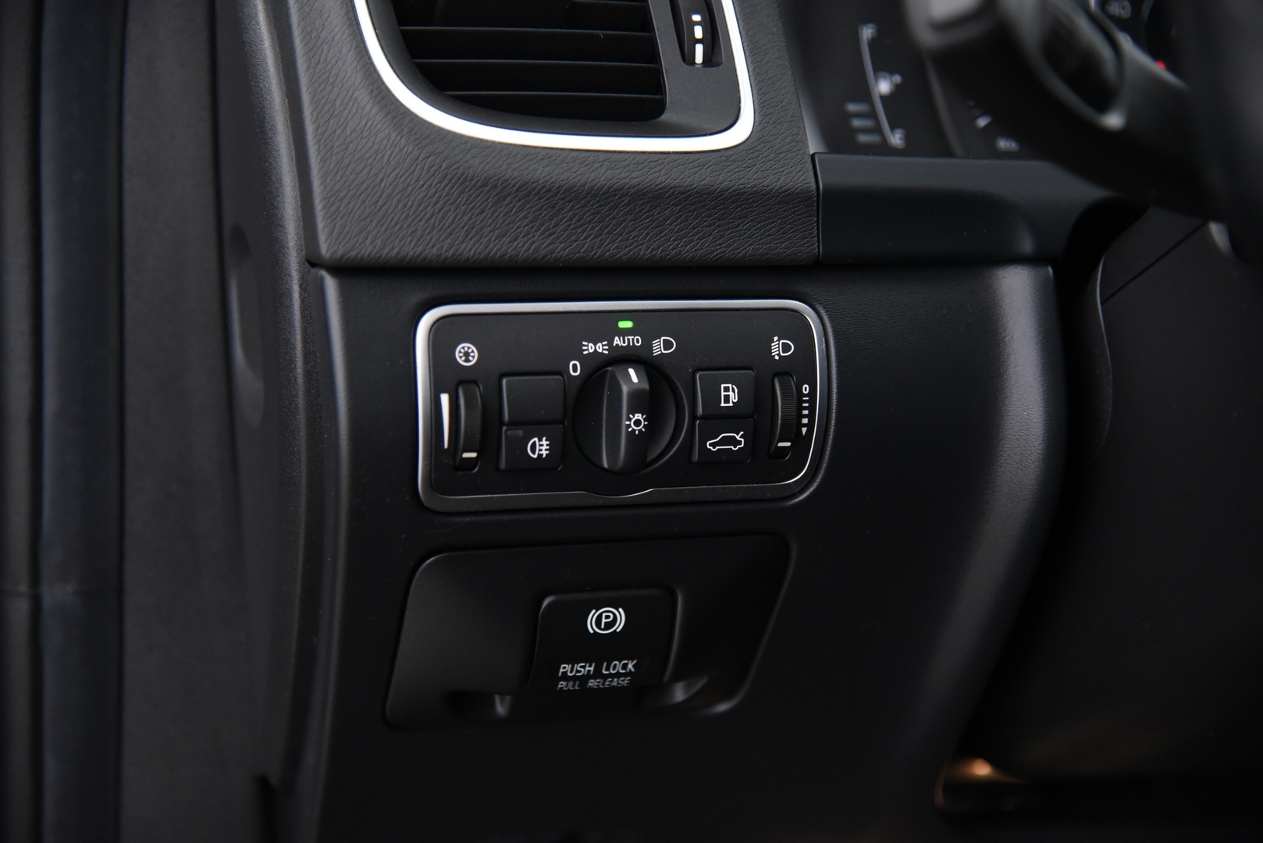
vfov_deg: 18.2
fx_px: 2632
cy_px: 422
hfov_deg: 27.0
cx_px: 632
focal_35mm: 75
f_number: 4
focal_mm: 75
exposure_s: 1/20
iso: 4000
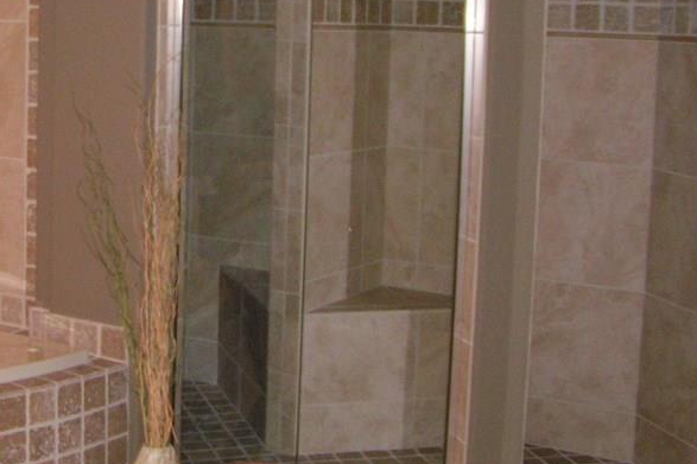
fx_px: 1335
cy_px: 119
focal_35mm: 69
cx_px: 141
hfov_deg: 28.6
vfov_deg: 19.6
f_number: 2.8
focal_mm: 5.8
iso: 200
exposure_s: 1/40
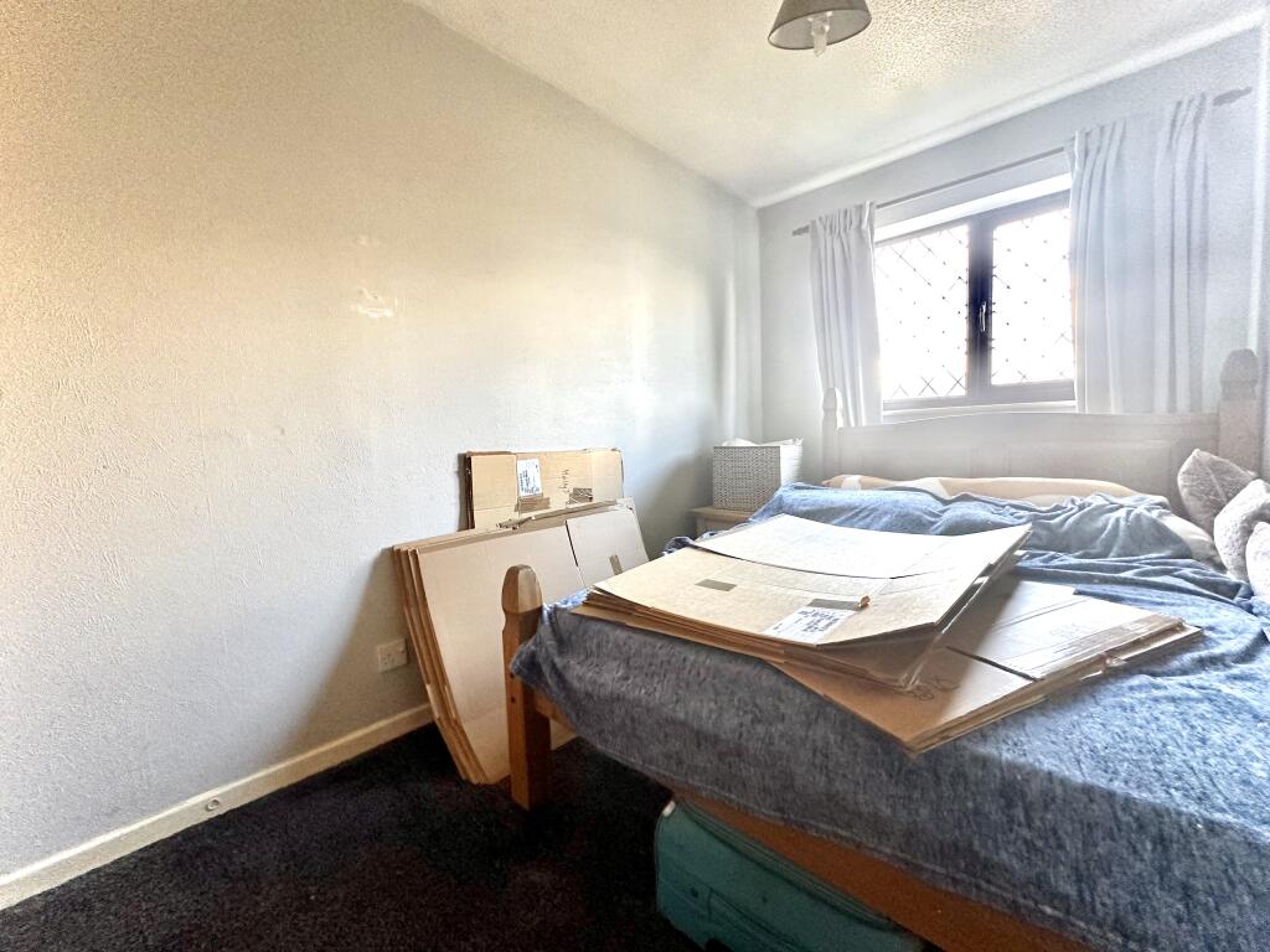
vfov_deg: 85.7
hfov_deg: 102.1
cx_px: 635
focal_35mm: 14
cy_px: 476
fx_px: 514
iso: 250
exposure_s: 1/99
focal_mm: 2.22
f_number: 2.2
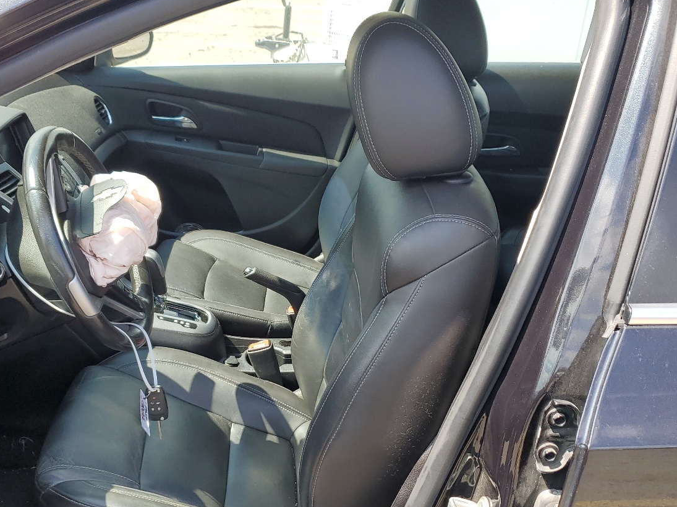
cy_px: 351
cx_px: 273
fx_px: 743
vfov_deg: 37.2
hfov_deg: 48.7
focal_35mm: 38
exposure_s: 1/588
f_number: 1.5
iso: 50
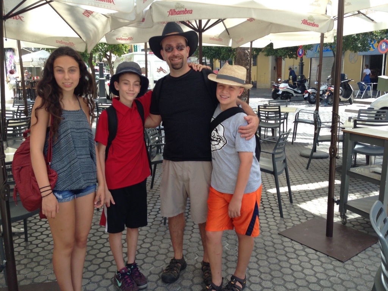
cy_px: 146
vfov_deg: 42.9
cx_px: 194
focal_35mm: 33
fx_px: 370
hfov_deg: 55.4
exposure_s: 1/296
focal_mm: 4.12
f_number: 2.4
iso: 50
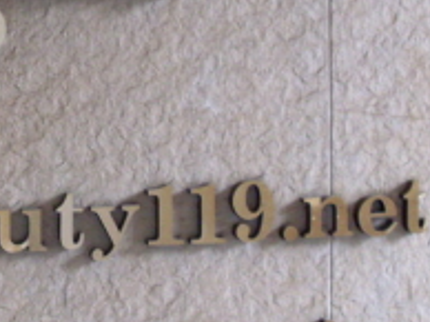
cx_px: 7
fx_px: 1216
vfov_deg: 15.0
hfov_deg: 19.5
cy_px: 72
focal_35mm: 98
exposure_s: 1/45
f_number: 2.8
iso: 200
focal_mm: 6.3
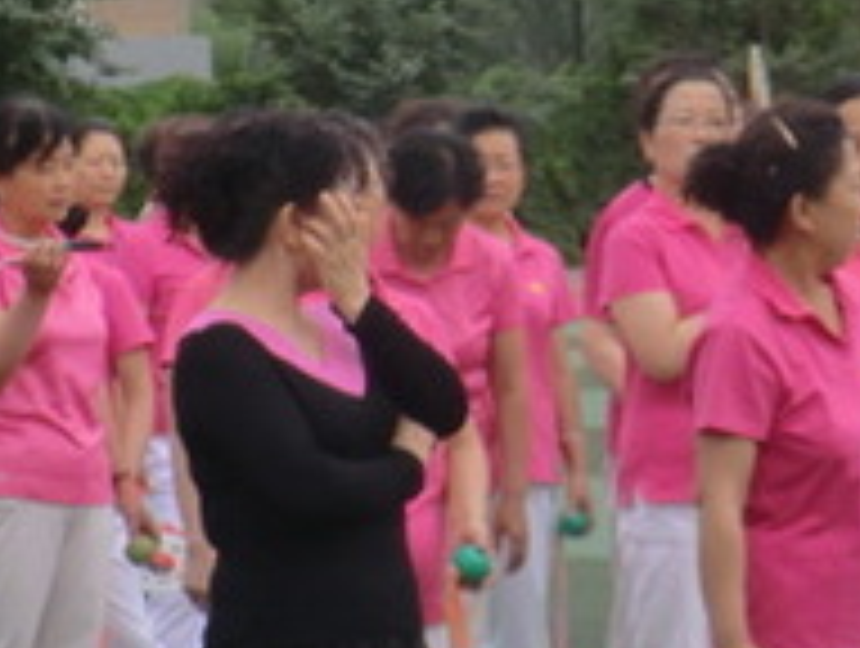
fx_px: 6945
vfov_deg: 5.3
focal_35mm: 279
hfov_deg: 7.1
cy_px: 284
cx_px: 765
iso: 64
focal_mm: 16
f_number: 4.8
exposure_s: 1/250
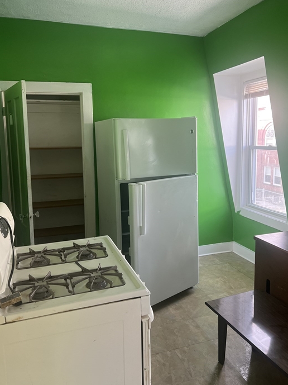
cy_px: 179
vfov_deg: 61.6
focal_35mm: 29
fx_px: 322
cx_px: 150
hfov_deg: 48.2
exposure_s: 1/121
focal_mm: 5.7
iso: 100
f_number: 1.5
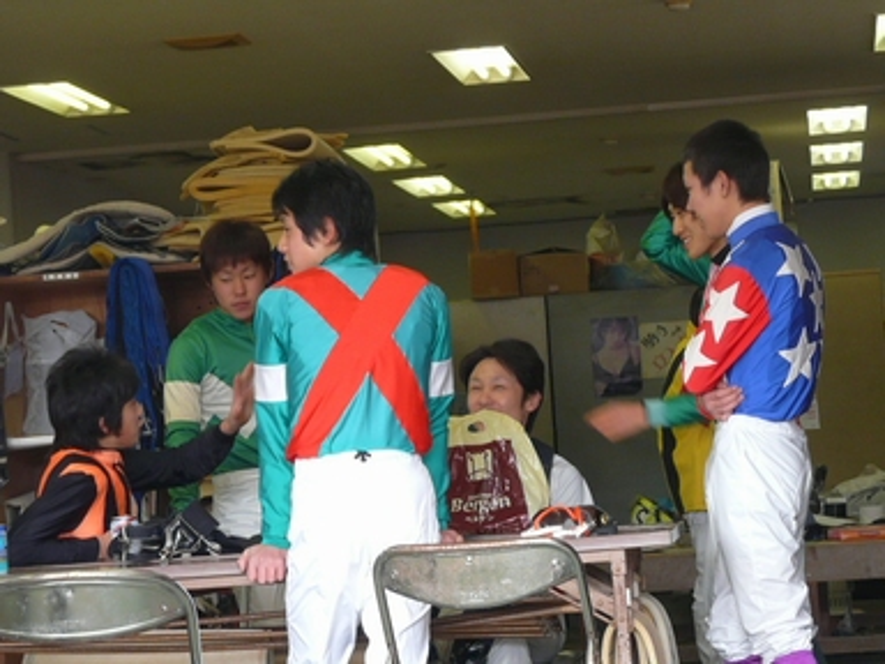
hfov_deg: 15.3
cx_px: 442
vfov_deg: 11.5
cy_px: 332
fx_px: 3298
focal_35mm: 129
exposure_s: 1/40
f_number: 3.2
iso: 100
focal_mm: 13.3
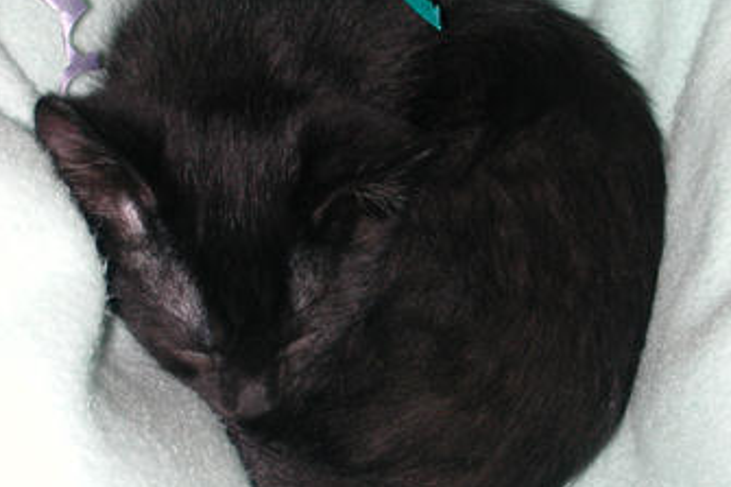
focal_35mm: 108
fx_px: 2192
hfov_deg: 18.9
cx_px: 402
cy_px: 301
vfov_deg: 12.7
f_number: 4.3
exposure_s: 1/59.9
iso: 100
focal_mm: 13.3
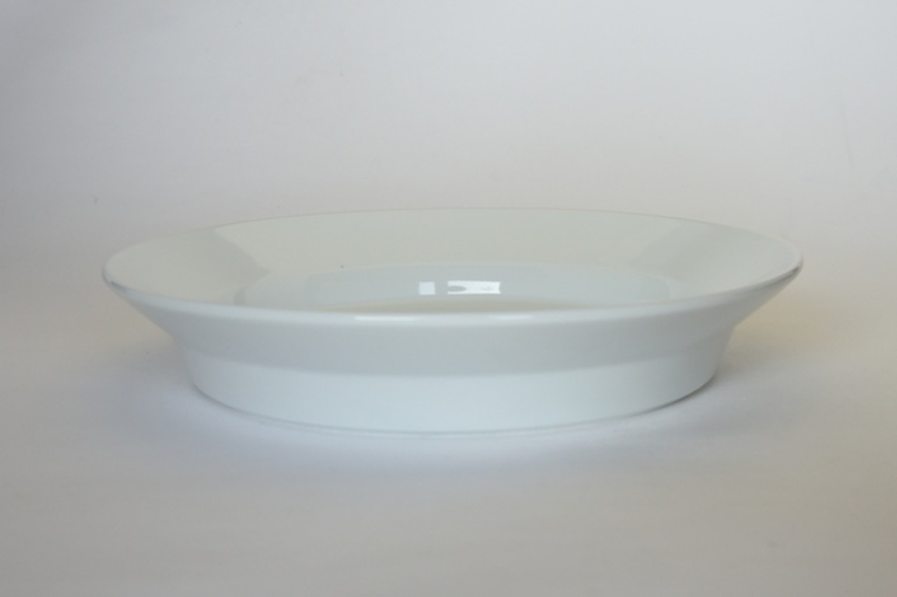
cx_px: 448
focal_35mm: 38
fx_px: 946
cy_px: 298
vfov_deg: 35.0
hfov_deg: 50.7
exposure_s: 1/250
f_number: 8
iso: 1000
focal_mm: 38
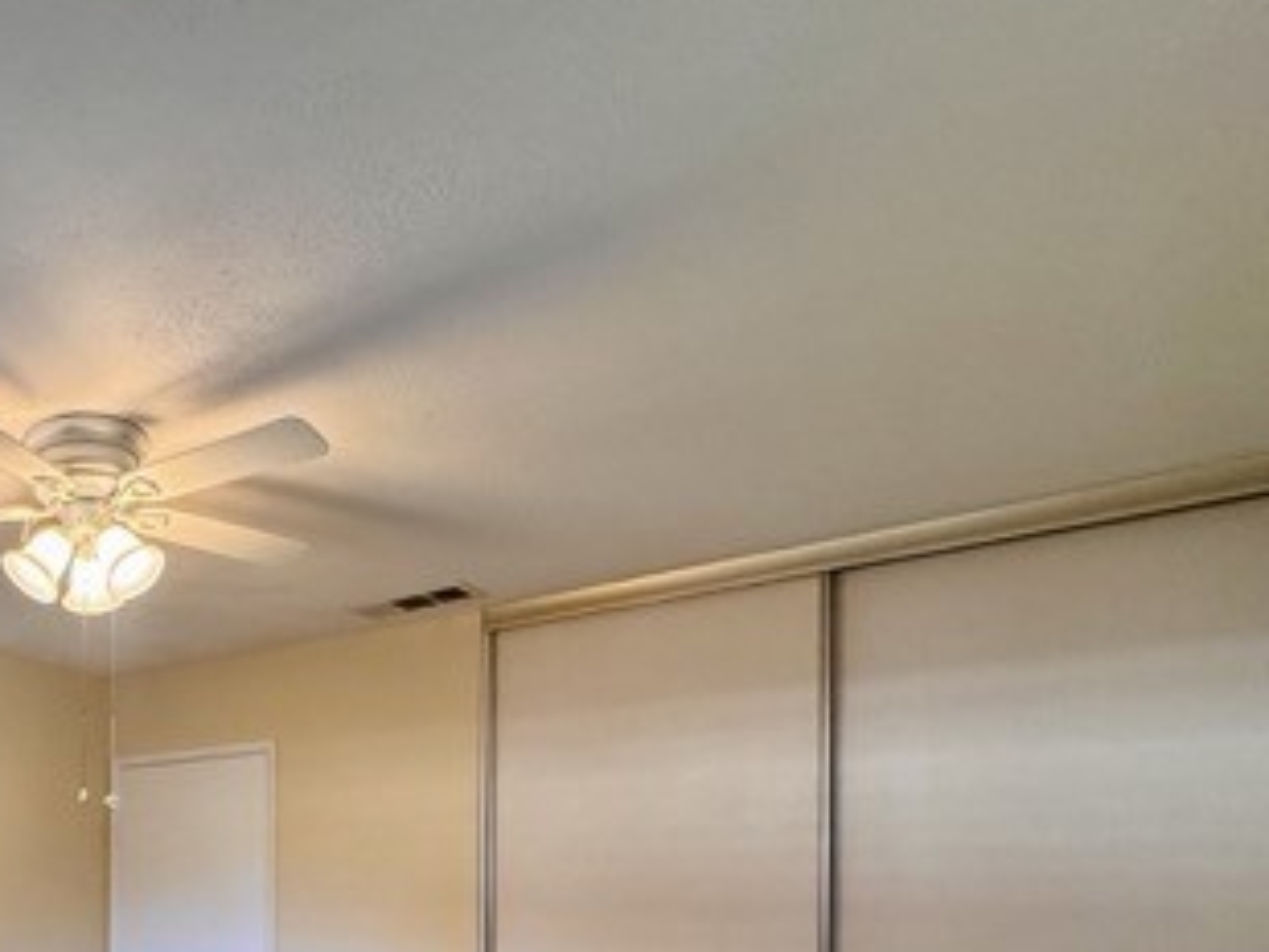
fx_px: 1064
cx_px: 86
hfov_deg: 52.7
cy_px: 890
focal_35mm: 29
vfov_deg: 43.3
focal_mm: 2.22
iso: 400
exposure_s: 1/60
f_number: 2.2
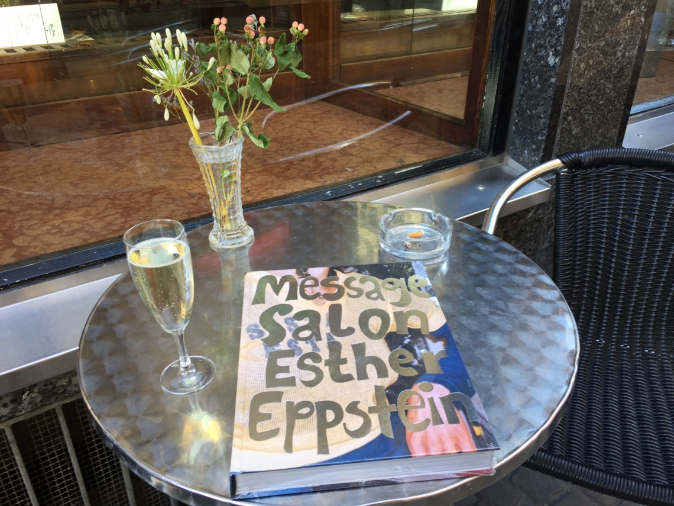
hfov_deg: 61.7
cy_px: 253
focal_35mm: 29
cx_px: 337
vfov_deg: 48.2
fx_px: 565
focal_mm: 4.15
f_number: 2.2
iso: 32
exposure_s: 1/50
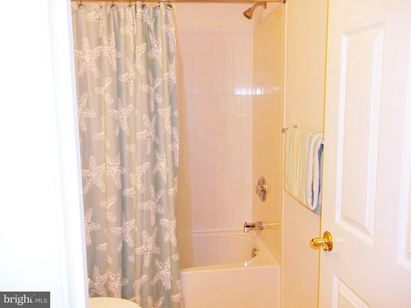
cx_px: 206
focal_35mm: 32
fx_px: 380
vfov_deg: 44.2
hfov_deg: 56.8
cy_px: 154
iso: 80
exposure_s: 1/30
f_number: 2.9
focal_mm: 5.7
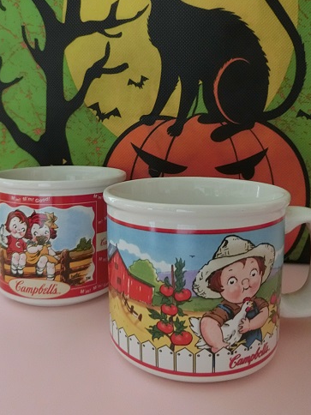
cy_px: 159
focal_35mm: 31
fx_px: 371
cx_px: 145
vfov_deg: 57.7
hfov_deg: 45.4
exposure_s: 1/8
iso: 320
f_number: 3.5
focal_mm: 4.5
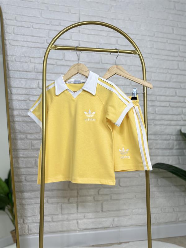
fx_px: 172
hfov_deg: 56.8
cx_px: 93
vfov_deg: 71.6
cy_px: 124
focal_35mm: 24
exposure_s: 1/112
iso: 50
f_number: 1.78
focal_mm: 6.86
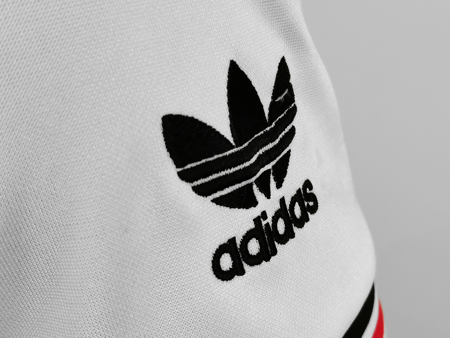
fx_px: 793
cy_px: 169
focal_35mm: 61
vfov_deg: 24.0
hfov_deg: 31.7
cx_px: 225
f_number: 1.8
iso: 160
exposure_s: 1/120
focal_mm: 5.58
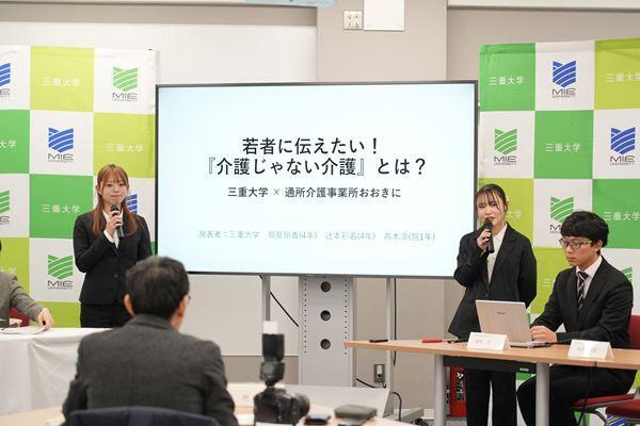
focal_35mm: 105
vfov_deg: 13.0
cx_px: 320
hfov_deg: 19.5
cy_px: 213
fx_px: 1867
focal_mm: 105
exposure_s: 1/125
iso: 800
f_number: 4
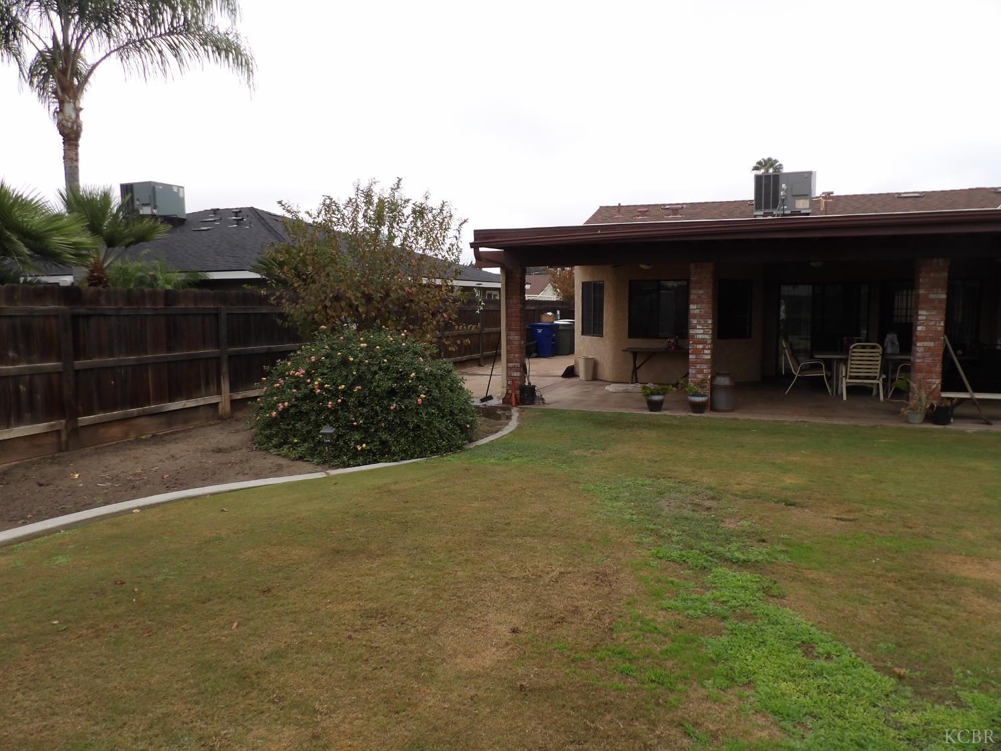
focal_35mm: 24
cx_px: 500
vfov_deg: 56.8
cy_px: 376
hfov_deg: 71.6
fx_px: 694
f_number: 3.2
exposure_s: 1/346
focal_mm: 4.3
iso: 100
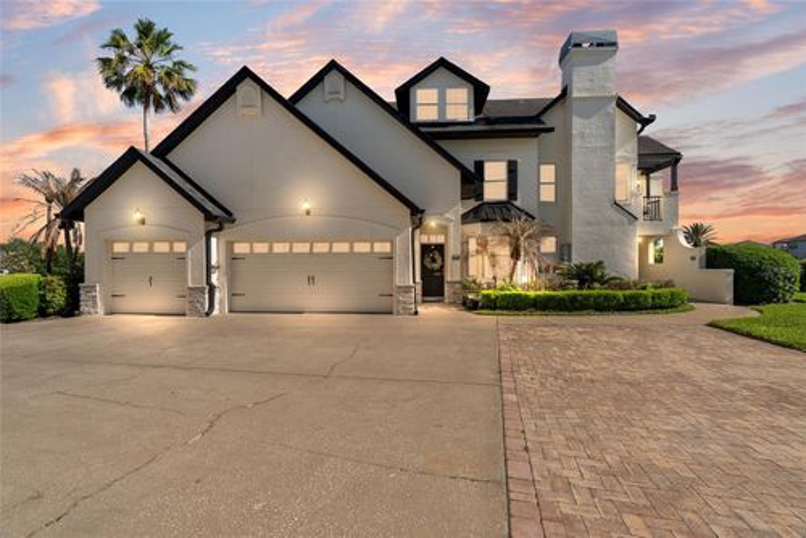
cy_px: 269
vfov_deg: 73.8
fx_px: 358
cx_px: 403
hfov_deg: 96.7
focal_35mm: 16
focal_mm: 16
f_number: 9
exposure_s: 1/50
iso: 80
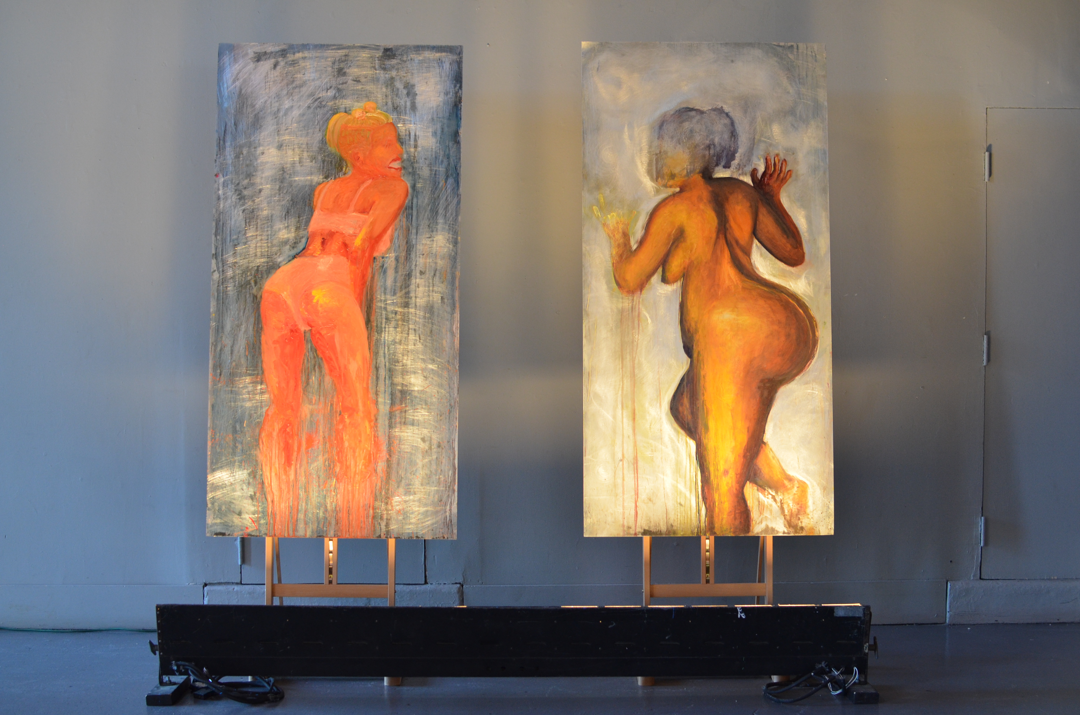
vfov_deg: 25.6
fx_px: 1572
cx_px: 540
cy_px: 358
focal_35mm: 52
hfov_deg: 37.9
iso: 800
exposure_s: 1/50
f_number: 3.5
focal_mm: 35
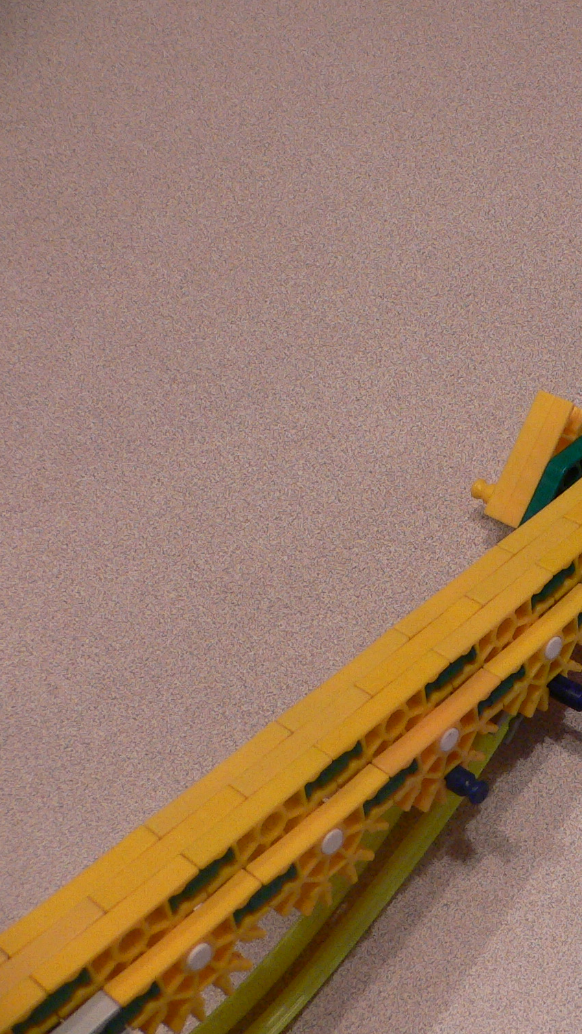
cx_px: 609
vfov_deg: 40.6
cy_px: 517
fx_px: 1399
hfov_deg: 22.4
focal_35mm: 51
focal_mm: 4.6
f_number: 2.8
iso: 200
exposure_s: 1/50
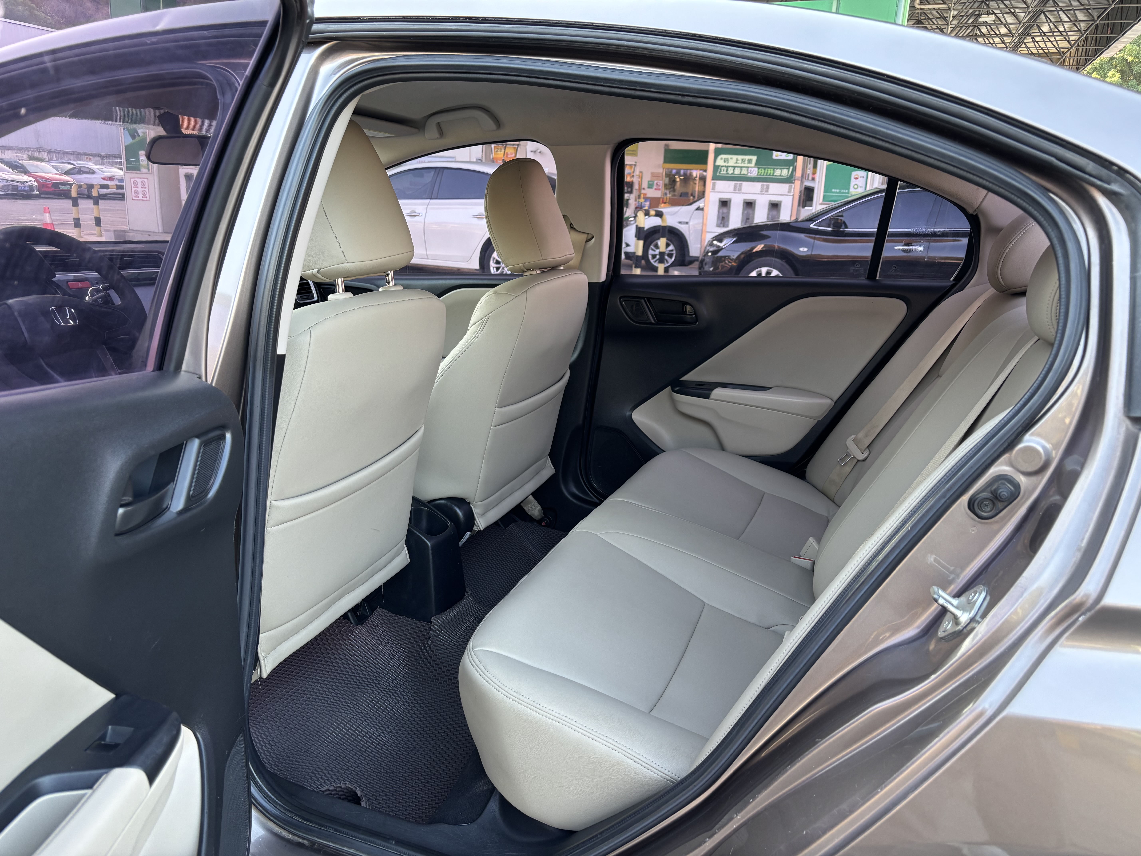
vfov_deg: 53.1
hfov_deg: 67.3
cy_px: 428
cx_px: 570
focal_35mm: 26
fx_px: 857
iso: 100
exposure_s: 1/121
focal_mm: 5.96
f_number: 1.6
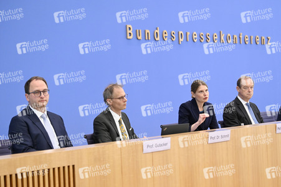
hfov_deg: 26.0
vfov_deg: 17.5
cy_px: 94
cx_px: 140
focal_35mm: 78
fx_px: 608
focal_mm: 78
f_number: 4
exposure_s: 1/1250
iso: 4000
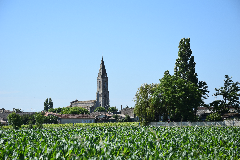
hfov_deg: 17.1
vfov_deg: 11.4
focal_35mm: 120
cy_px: 80
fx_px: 800
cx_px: 120
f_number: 7.1
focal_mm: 80
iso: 200
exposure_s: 1/800
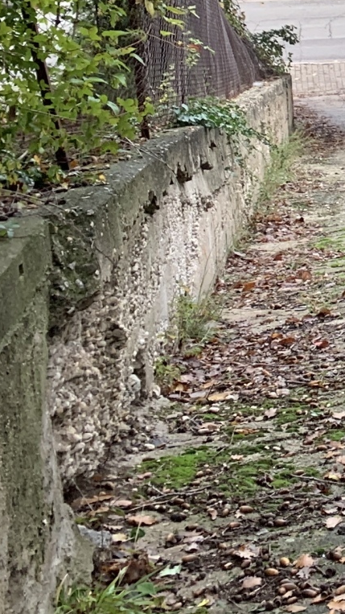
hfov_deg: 10.2
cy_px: -76
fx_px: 1546
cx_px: 955
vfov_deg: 21.2
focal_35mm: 95
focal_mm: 4.25
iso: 50
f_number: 1.8
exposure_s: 1/122
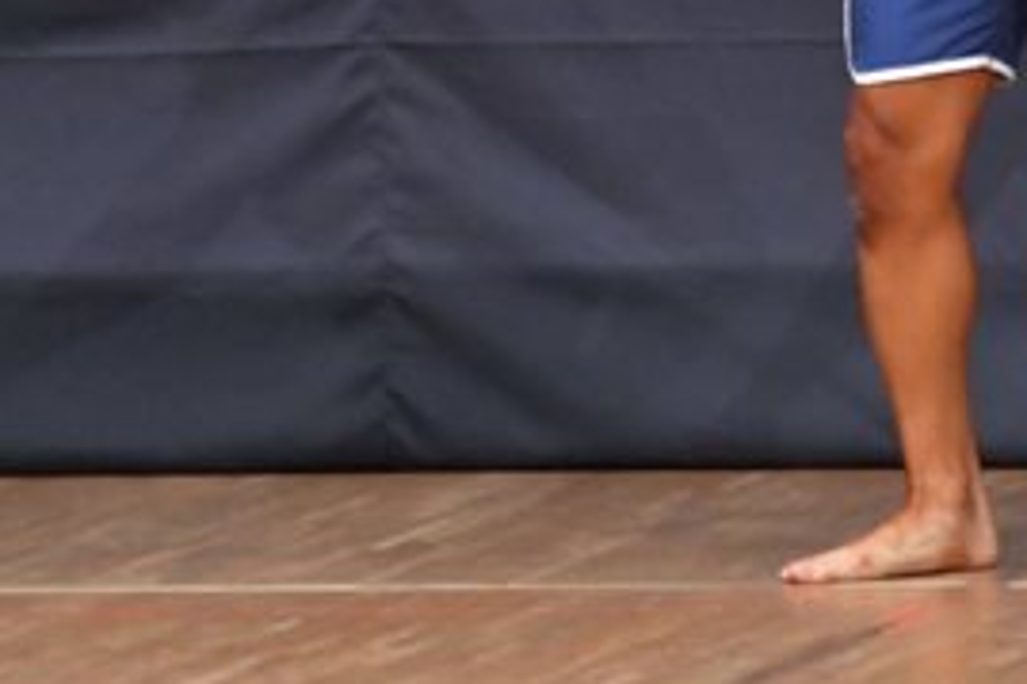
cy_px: -241
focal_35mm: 909
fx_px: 25915
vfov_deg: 1.5
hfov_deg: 2.3
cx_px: 918
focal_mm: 210
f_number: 5.6
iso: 6400
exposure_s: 1/400
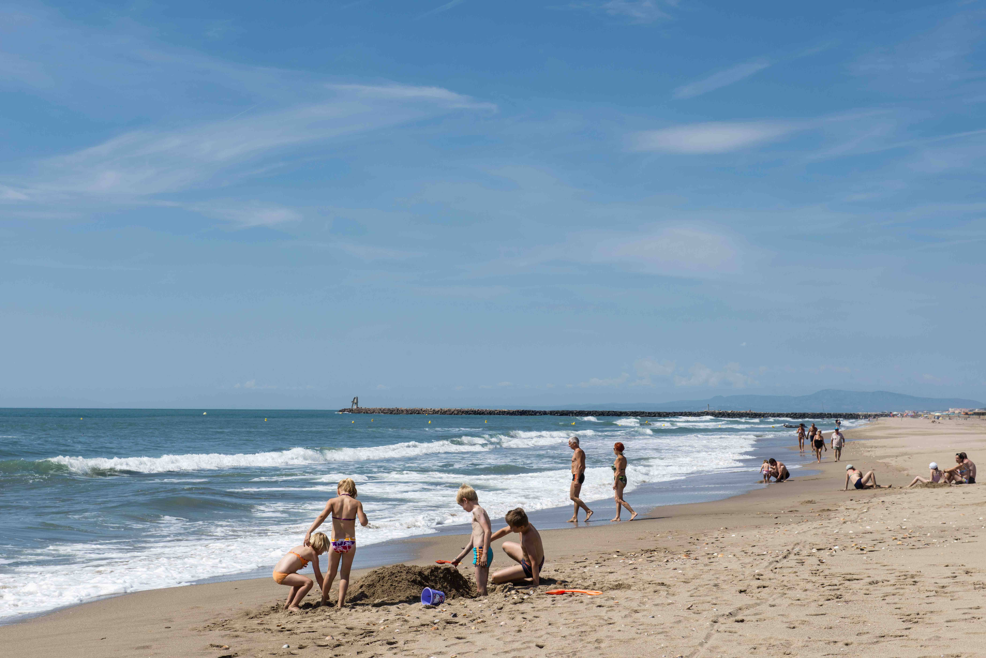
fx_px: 1918
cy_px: 329
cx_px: 493
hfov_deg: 28.8
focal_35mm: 70
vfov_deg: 19.5
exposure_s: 1/320
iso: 200
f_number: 14
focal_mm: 70
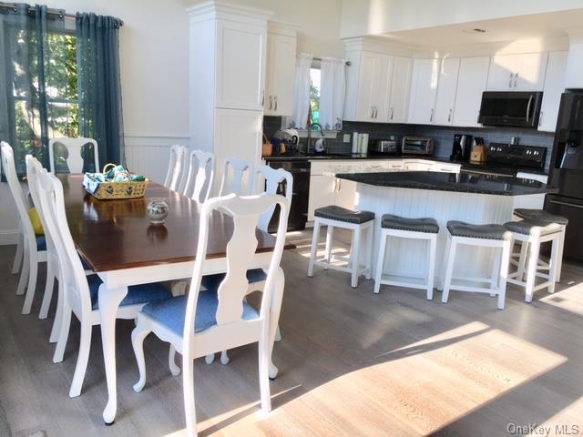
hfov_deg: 61.7
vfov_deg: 48.2
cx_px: 292
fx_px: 488
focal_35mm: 29
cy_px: 218
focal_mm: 4.15
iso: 25
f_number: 2.2
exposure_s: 1/270
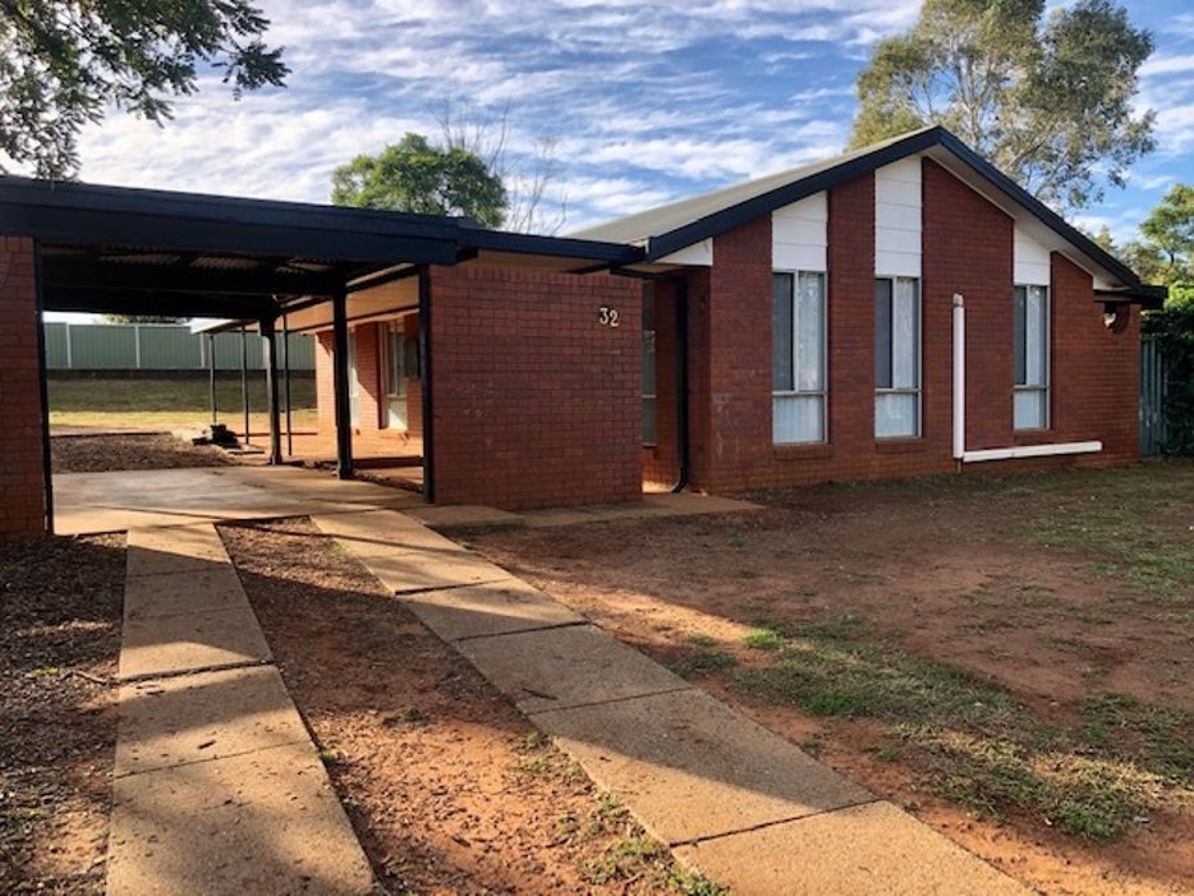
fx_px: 966
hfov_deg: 63.4
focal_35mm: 28
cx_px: 597
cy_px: 448
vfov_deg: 49.7
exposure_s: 1/390
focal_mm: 4
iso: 20
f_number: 1.8
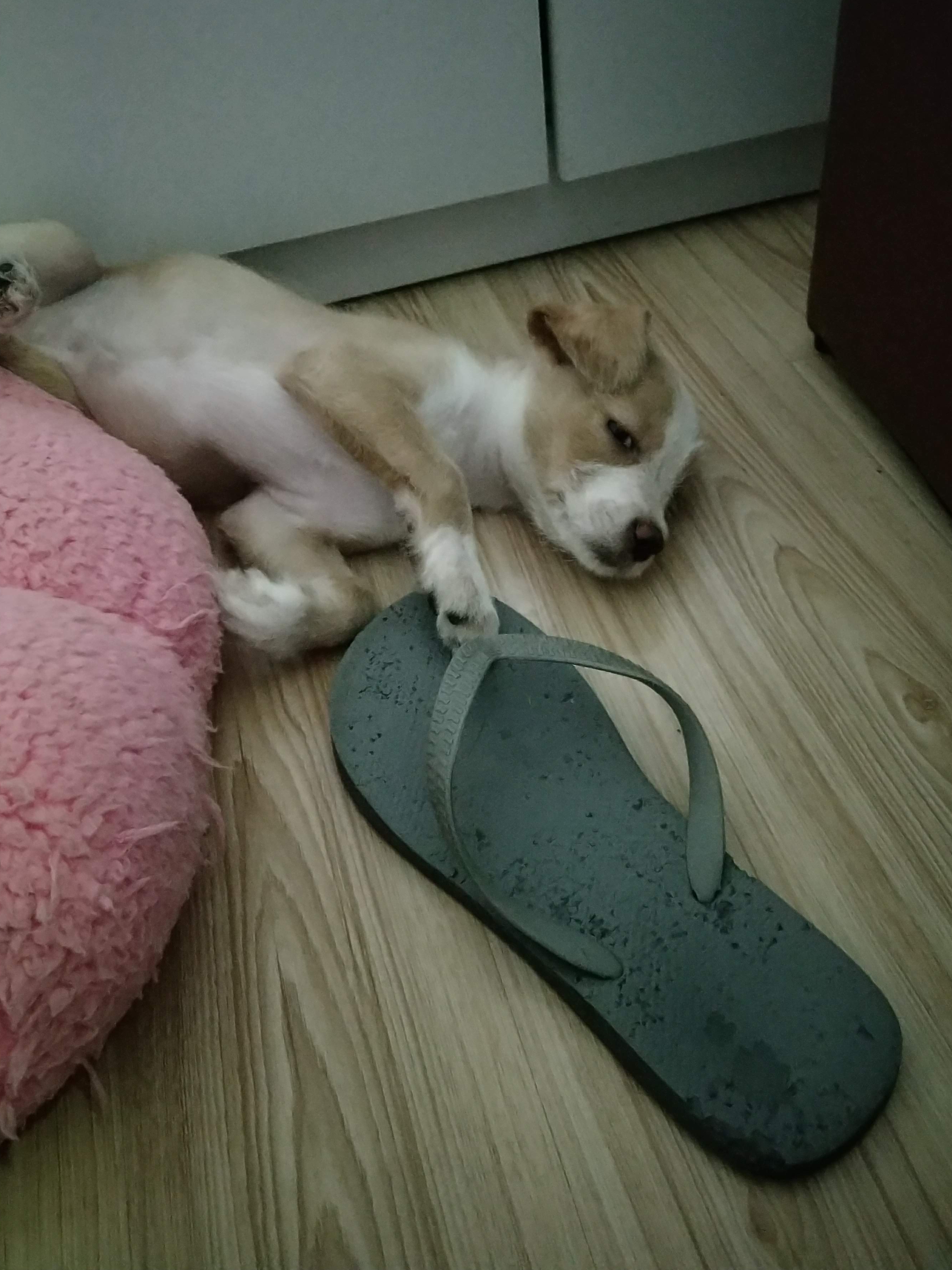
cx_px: 524
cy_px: 567
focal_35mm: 30
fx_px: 1100
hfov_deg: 46.7
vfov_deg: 59.8
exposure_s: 1/12
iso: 3567
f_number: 1.8
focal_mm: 3.95
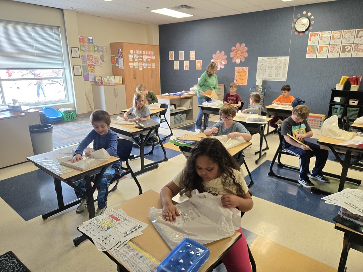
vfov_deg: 58.9
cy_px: 136
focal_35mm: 23
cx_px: 182
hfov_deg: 73.9
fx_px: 241
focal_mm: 5.4
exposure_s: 1/120
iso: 250
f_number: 1.8
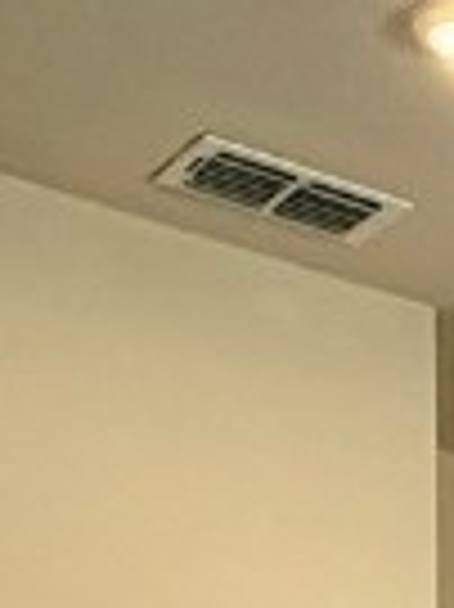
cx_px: 1223
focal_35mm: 106
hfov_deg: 10.9
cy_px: 1148
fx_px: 1857
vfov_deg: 15.5
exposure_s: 1/120
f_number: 2.2
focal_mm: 2.22
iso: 100
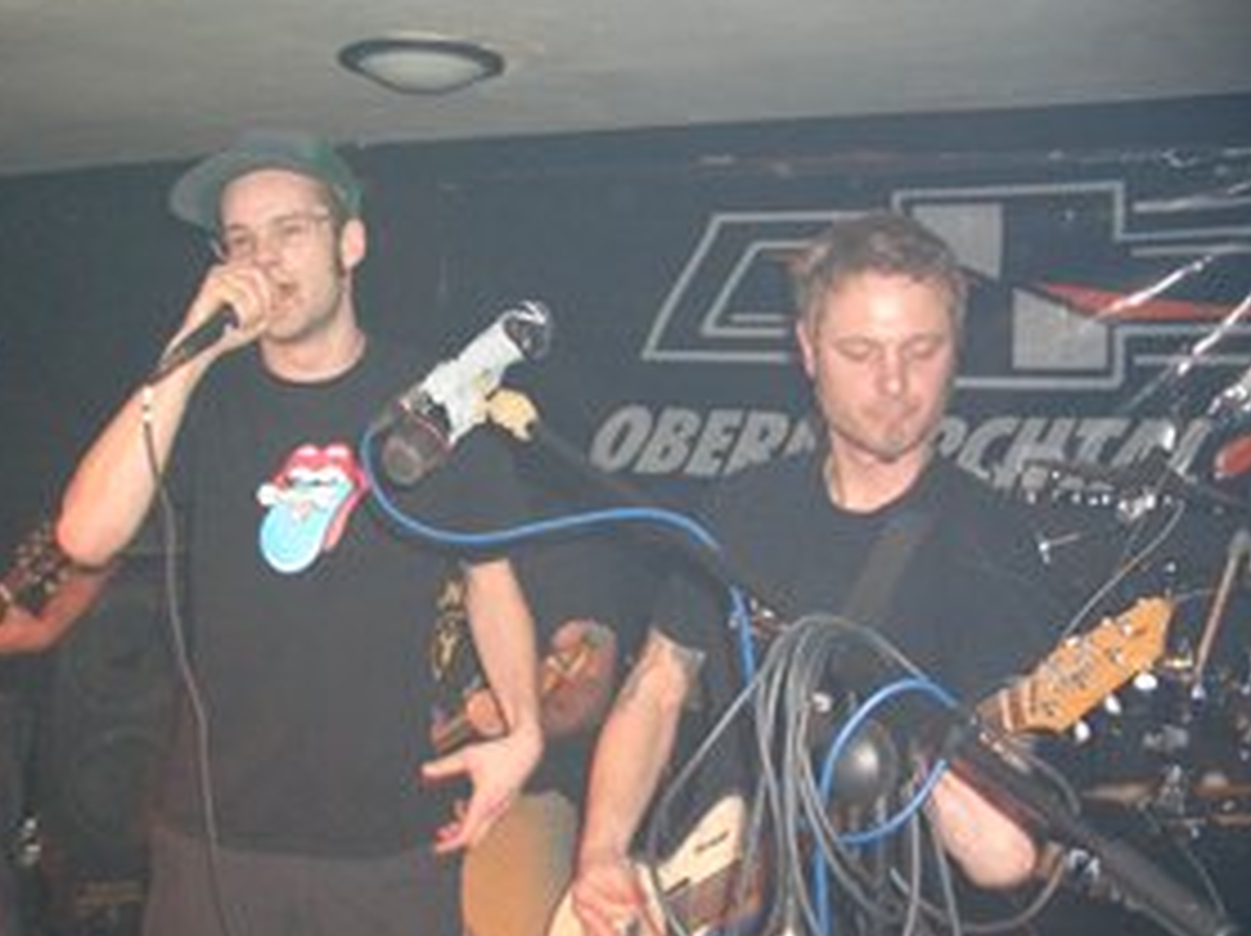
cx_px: 468
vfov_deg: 32.7
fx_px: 1589
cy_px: 558
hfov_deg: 42.6
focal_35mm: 44
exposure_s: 1/60
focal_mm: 5.8
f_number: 2.6
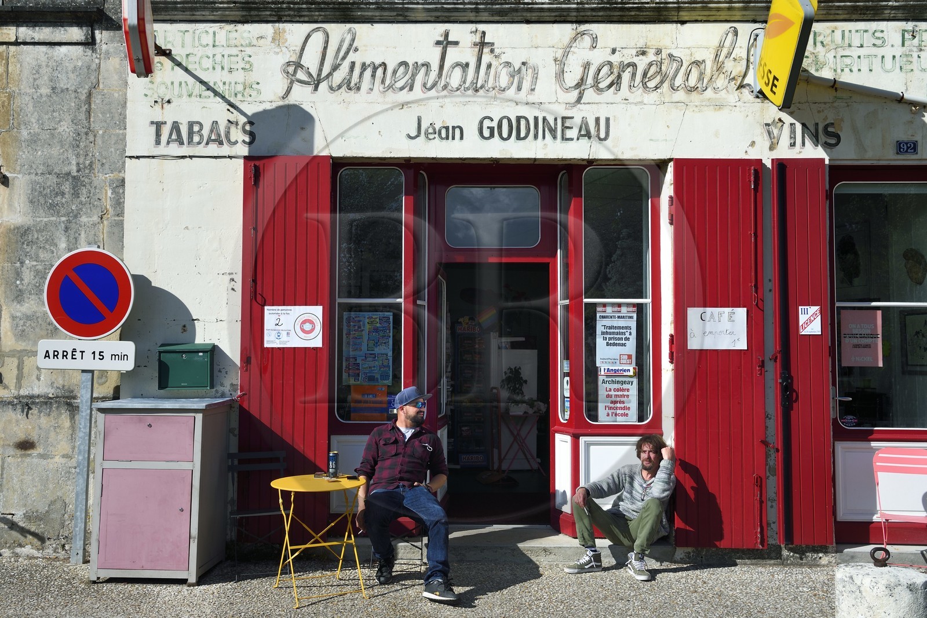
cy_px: 309
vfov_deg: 36.9
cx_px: 464
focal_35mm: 36
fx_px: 927
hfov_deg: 53.1
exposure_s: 1/320
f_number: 11
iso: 200
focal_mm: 36
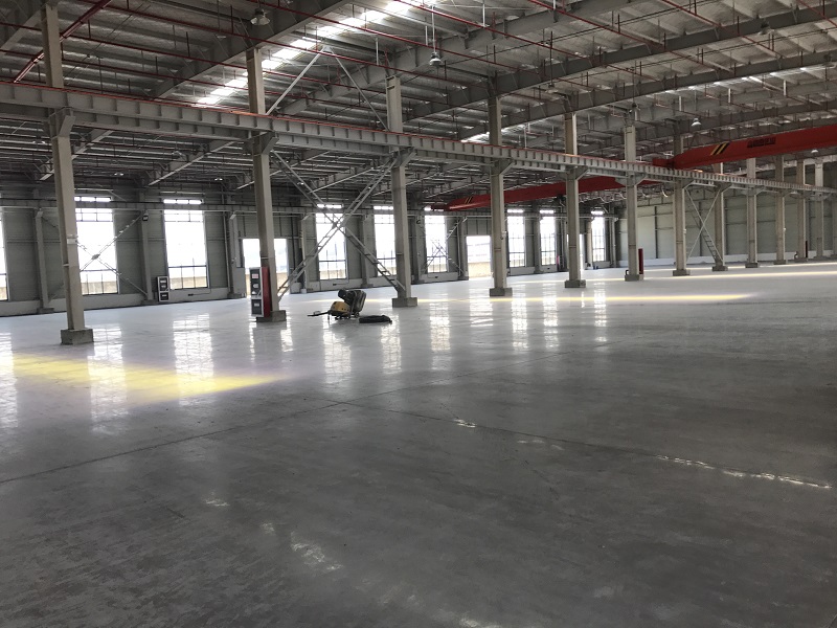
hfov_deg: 63.4
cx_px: 418
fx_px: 677
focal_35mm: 28
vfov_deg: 49.7
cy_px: 314
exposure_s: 1/177
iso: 20
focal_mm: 3.99
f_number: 1.8
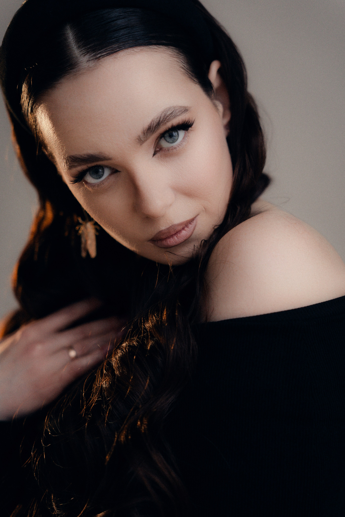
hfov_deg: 21.1
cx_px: 172
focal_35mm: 64
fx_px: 924
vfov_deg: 31.3
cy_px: 258
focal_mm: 64.3
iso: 1600
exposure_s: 1/200
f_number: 2.8
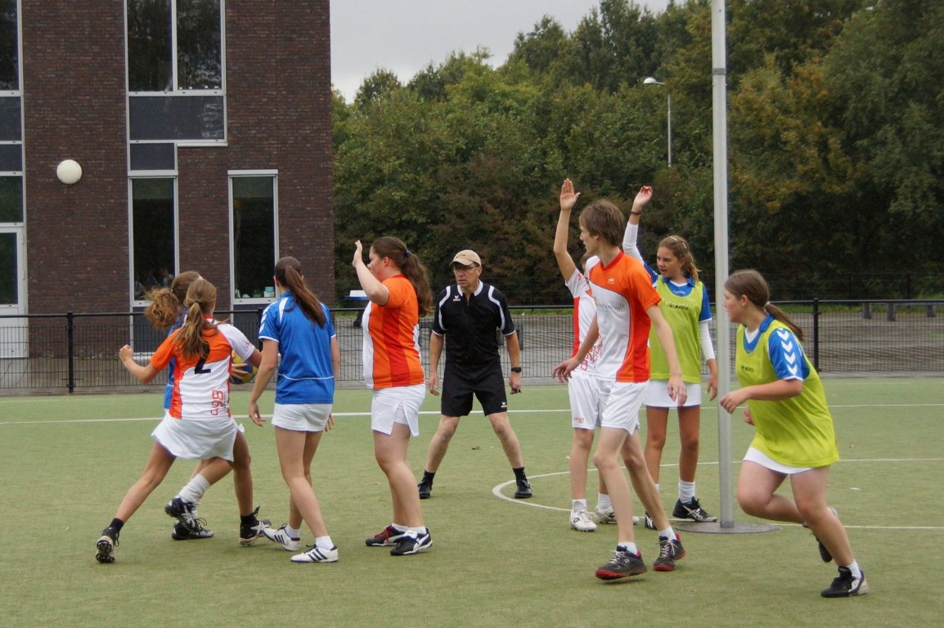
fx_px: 1769
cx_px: 472
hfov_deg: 29.9
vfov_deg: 20.1
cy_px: 314
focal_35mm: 68
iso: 1000
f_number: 4.5
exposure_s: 1/640
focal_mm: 45
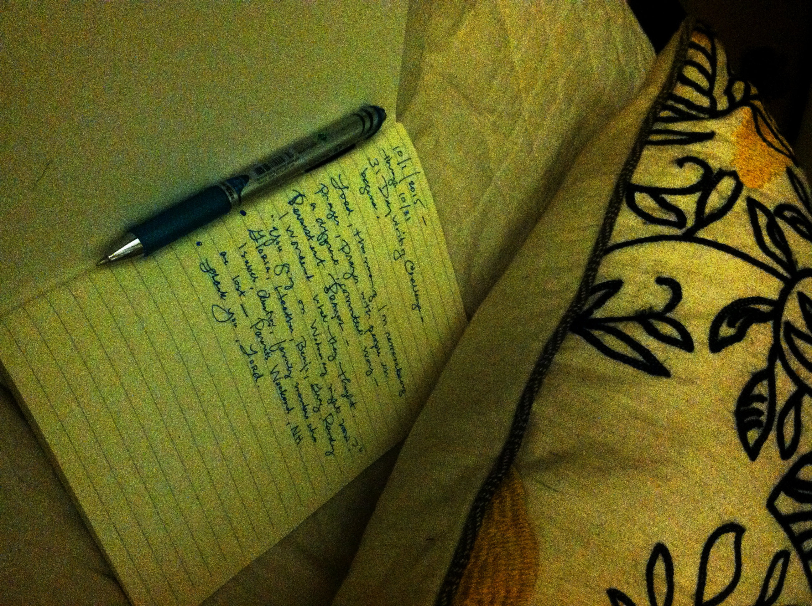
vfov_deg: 40.6
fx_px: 820
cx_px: 406
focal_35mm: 35
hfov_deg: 52.7
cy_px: 303
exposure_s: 1/15
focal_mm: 3.85
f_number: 2.8
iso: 1000
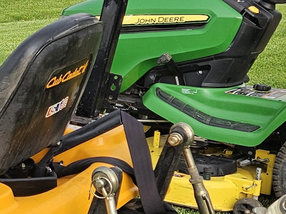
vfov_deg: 13.7
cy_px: 106
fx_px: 892
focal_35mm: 108
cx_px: -230
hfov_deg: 15.6
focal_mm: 5.4
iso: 32
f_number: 1.8
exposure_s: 1/180
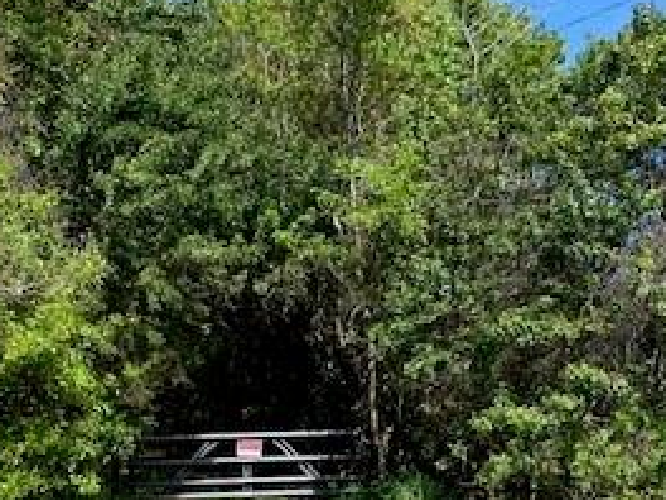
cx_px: 288
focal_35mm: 63
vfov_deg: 23.1
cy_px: 366
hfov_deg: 30.7
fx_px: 1212
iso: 25
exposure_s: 1/1149
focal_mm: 4.25
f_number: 1.8
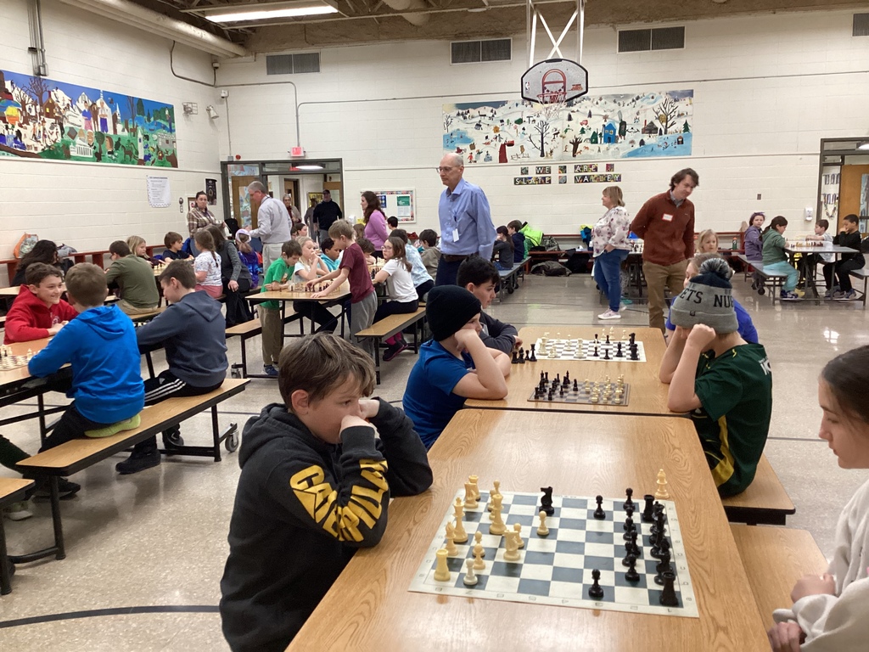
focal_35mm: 31
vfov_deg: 45.4
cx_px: 434
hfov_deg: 58.4
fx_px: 778
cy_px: 326
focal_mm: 3.3
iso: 320
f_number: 2.4
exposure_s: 1/60
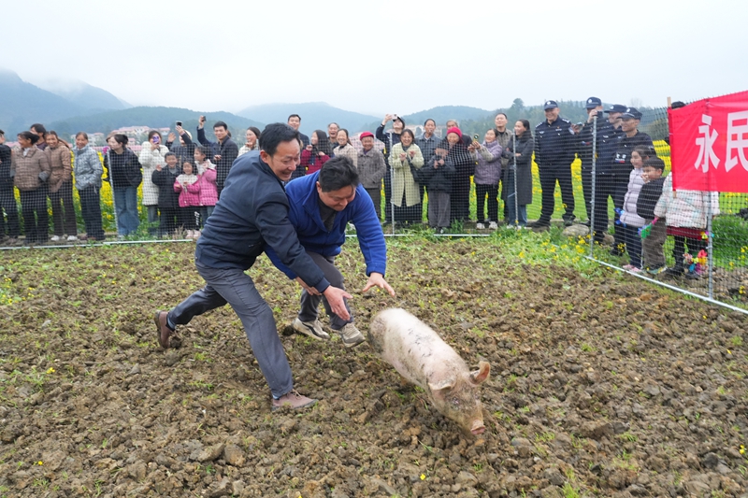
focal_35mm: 29
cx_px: 374
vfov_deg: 44.9
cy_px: 249
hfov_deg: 63.7
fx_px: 602
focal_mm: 29
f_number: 8
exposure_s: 1/500
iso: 4000
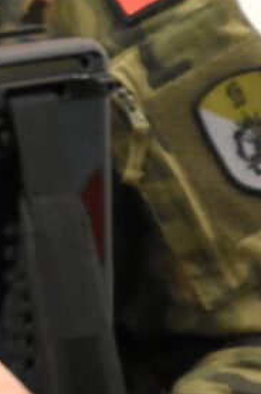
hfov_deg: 2.2
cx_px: -305
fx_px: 6739
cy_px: 181
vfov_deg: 3.3
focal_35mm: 618
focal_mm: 95
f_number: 5.3
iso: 7200
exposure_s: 1/125
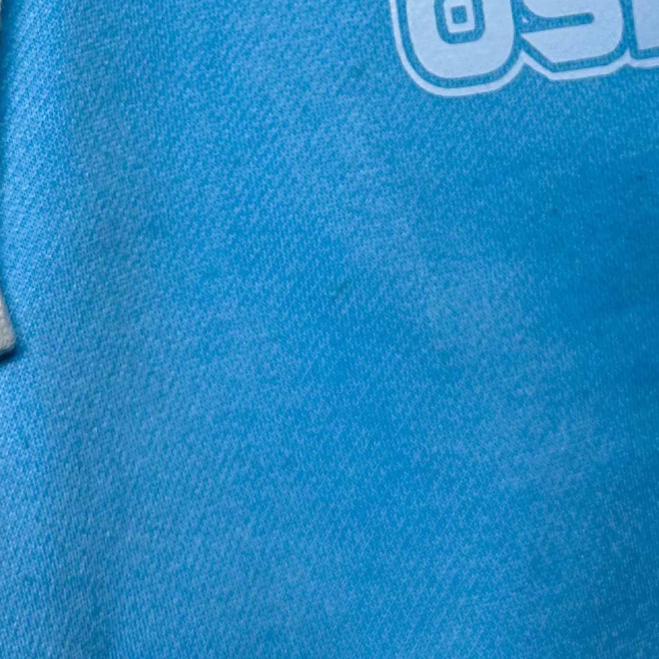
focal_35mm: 134
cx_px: 209
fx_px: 2886
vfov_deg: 12.6
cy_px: -210
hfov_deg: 13.0
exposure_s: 1/136
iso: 50
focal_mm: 6.86
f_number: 1.78
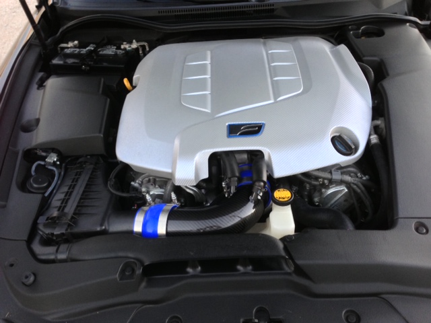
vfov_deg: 42.9
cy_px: 162
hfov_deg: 55.4
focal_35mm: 33
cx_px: 216
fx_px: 411
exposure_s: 1/20
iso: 100
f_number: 2.4
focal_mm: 4.13
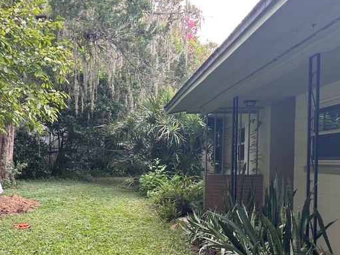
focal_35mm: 52
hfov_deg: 36.6
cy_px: 186
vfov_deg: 27.7
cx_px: 123
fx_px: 511
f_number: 1.5
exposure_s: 1/186
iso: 50
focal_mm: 5.7
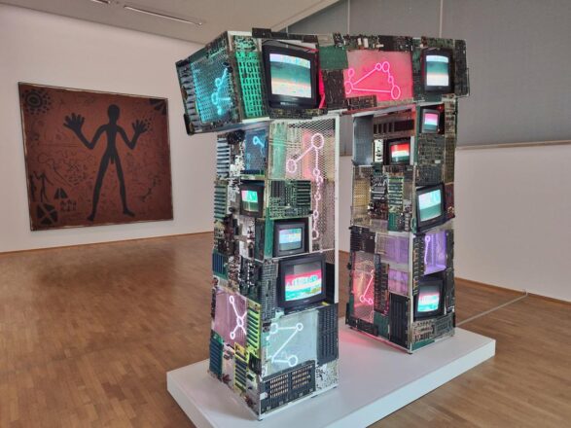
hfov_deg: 73.9
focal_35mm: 23
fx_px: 379
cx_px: 286
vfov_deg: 58.9
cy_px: 214
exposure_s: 1/100
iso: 403
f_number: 1.88
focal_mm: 5.56
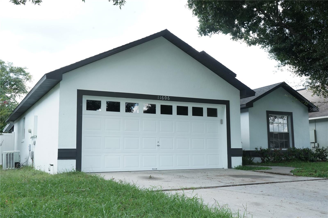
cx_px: 164
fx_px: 337
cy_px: 109
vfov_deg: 35.9
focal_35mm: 37
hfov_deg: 51.9
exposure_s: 1/200
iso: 1600
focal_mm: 37
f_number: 6.3
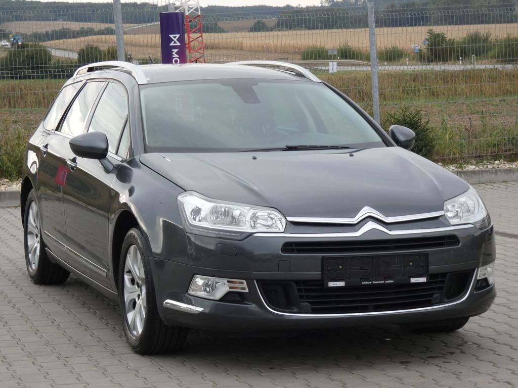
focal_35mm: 100
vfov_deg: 14.8
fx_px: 1496
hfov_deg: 19.6
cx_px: 259
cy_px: 194
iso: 125
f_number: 5.6
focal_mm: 17.9
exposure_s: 1/80
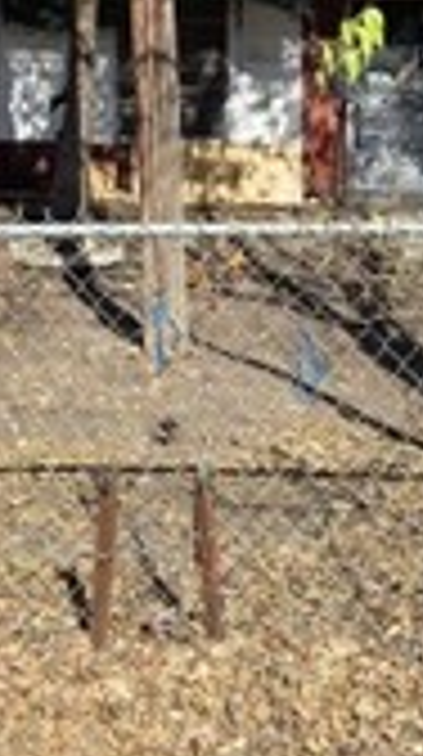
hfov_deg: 21.9
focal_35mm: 54
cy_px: -50
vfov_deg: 34.1
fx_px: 1081
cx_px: 99
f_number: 1.9
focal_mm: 2.2
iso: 40
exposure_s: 1/1529
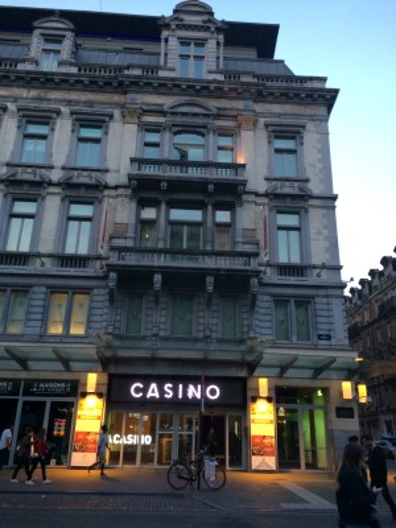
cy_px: 264
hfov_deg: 48.2
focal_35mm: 29
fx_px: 442
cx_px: 198
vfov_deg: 61.7
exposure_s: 1/33
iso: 64
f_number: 2.2
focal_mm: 4.15
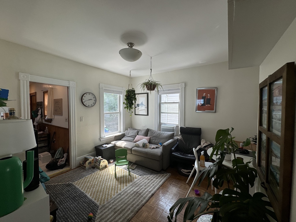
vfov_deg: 85.7
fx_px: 120
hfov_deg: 102.1
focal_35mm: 14
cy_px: 111
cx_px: 148
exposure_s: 1/118
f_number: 2.2
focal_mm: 2.22
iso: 40
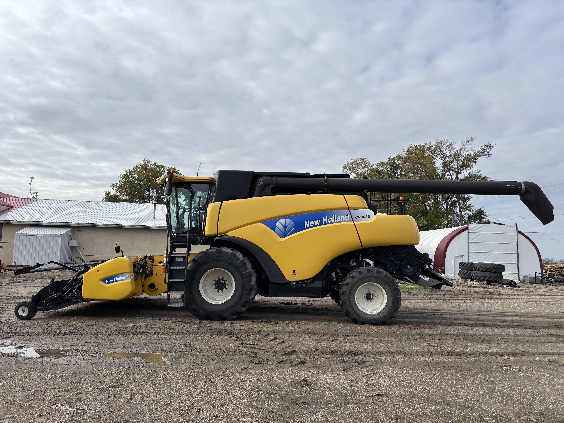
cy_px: 212
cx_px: 282
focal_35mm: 26
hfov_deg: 67.3
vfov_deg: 53.1
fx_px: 424
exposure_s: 1/3650
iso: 50
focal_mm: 5.96
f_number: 1.6
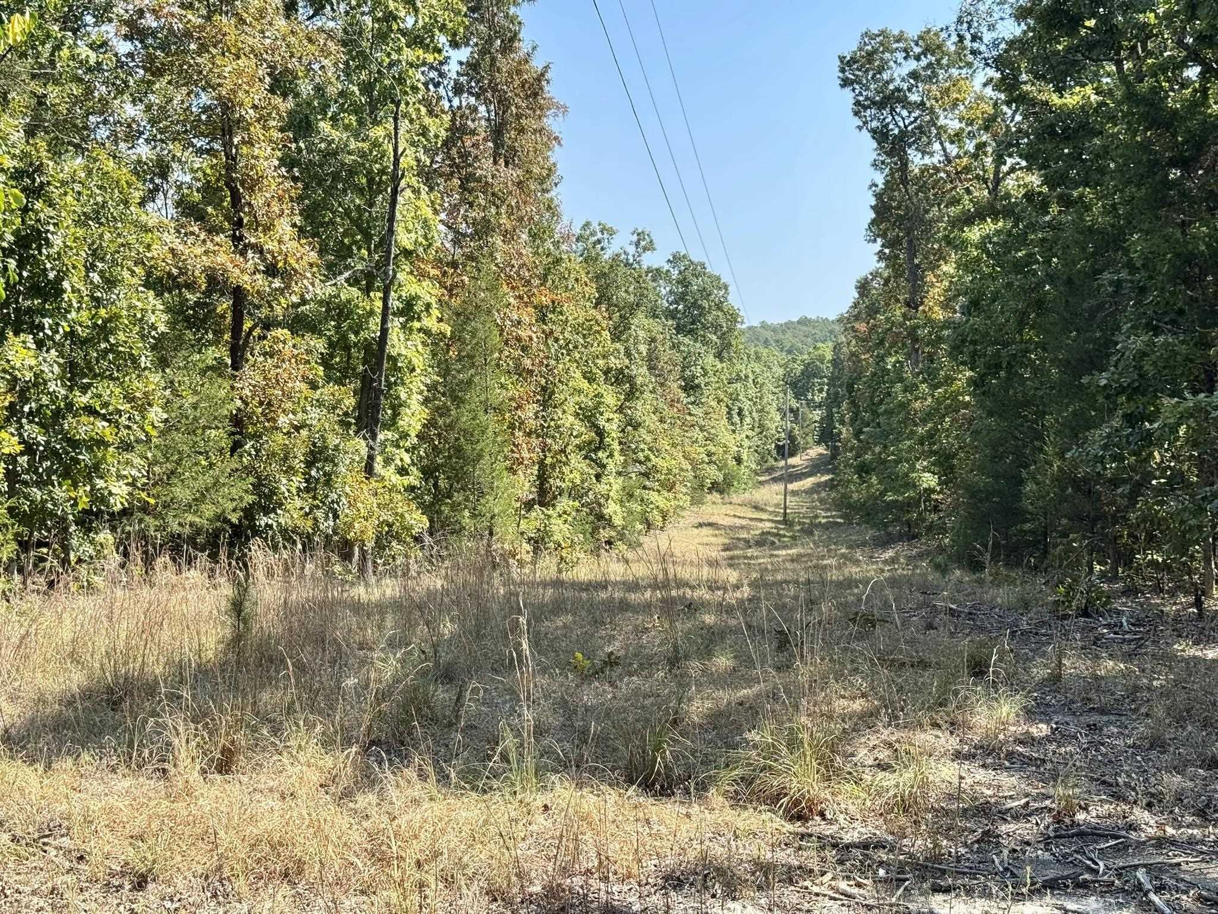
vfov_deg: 30.3
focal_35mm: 48
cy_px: 457
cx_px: 609
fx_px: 1689
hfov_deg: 39.7
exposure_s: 1/1681
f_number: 1.78
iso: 64
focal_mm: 6.76
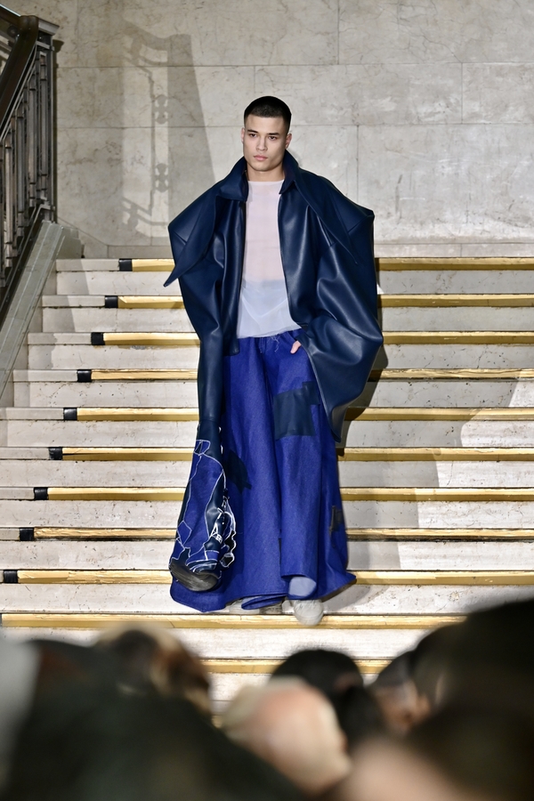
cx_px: 267
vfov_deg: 8.1
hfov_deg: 5.4
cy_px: 400
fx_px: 5673
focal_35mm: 255
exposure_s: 1/60
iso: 800
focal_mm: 170
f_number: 4
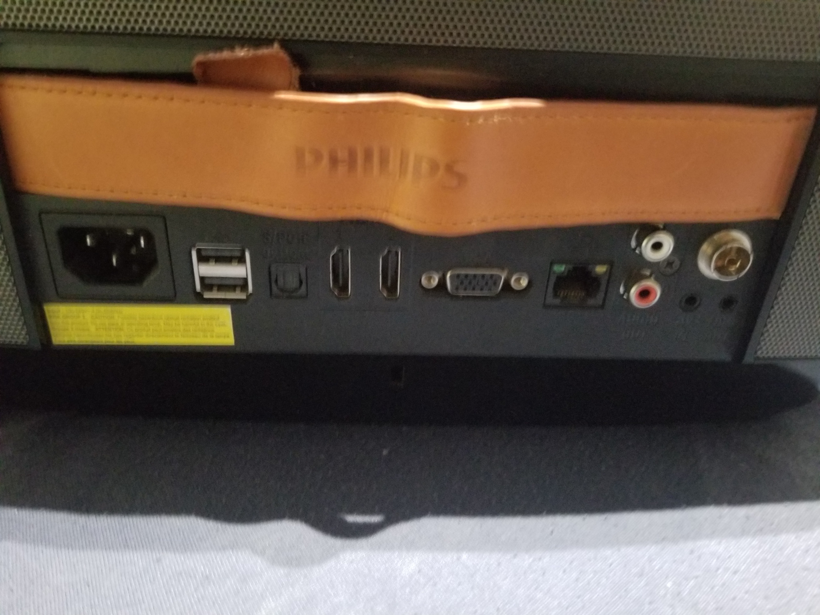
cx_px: 410
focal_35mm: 26
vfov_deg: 53.1
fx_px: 616
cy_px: 308
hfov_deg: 67.3
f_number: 1.7
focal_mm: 4.25
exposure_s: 1/10
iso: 800
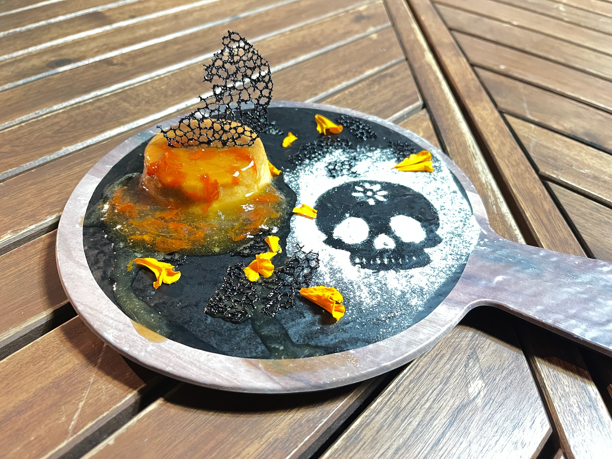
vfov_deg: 53.1
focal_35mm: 26
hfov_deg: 67.3
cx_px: 306
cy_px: 230
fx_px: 460
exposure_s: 1/17
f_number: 1.6
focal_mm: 5.1
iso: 1600
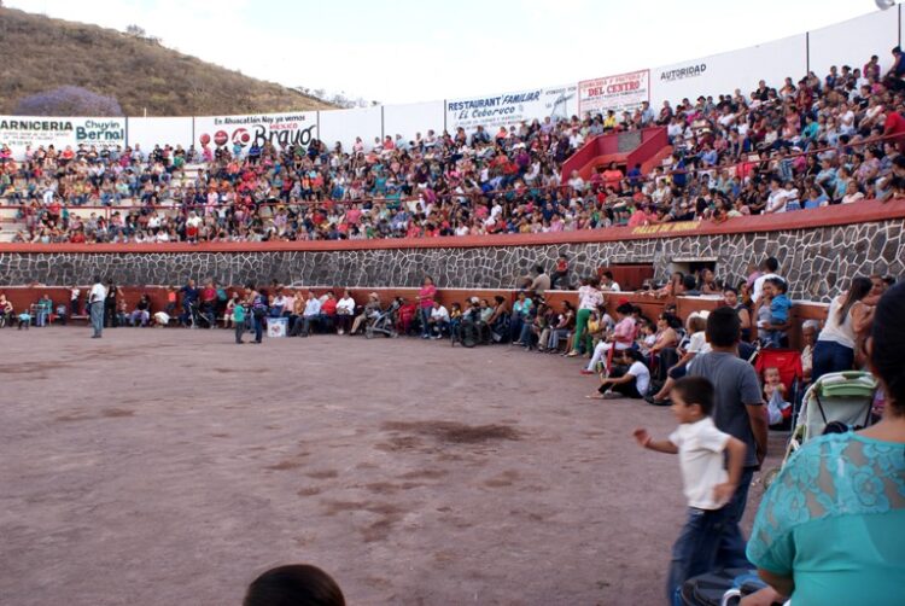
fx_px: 831
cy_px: 303
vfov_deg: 40.1
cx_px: 452
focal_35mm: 33
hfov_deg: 57.2
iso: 100
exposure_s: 1/60
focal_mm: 22
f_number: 6.3
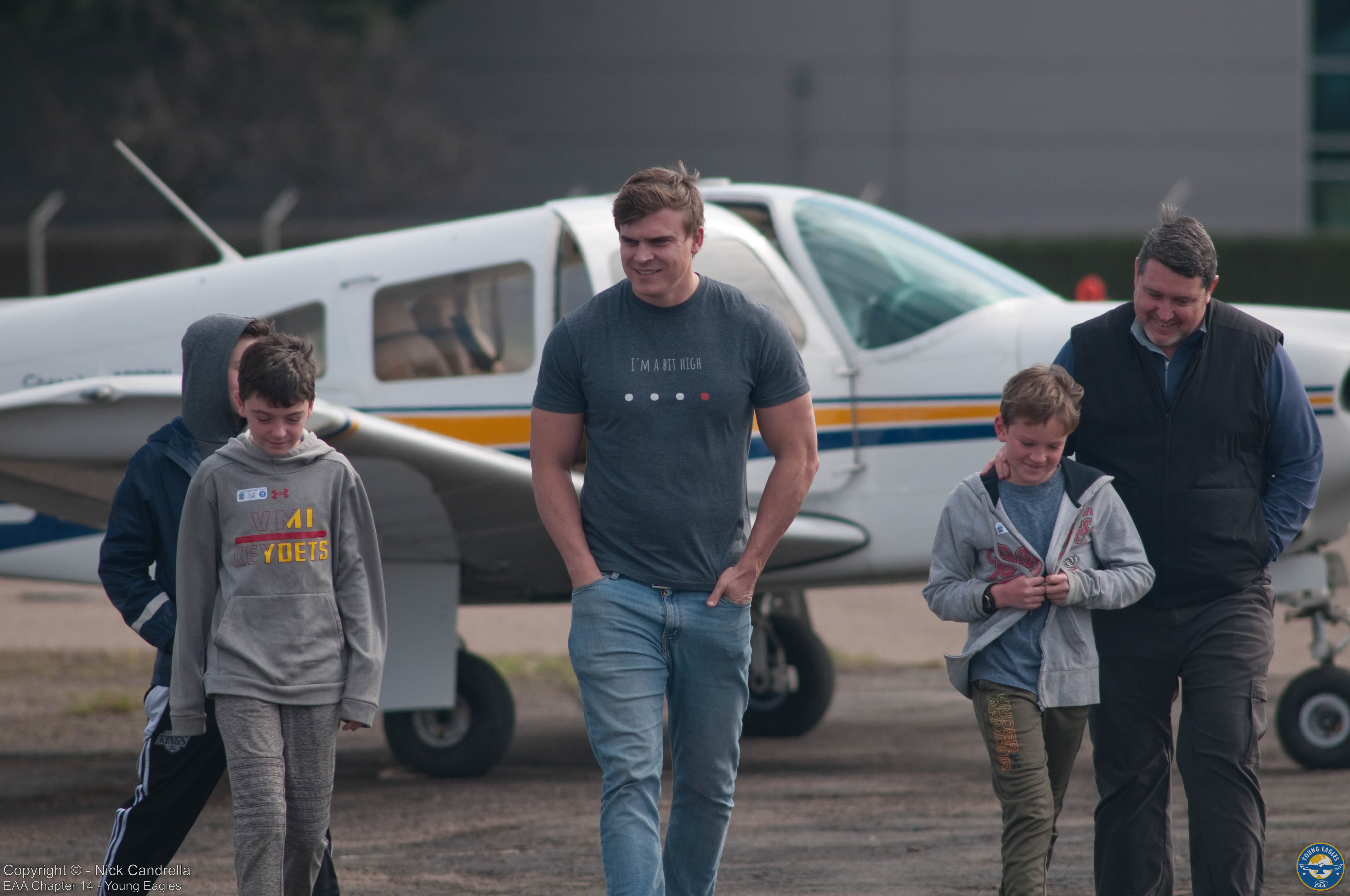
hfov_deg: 4.6
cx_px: 675
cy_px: 448
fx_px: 16854
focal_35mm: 450
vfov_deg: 3.0
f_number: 5.6
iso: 100
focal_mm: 300
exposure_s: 1/500
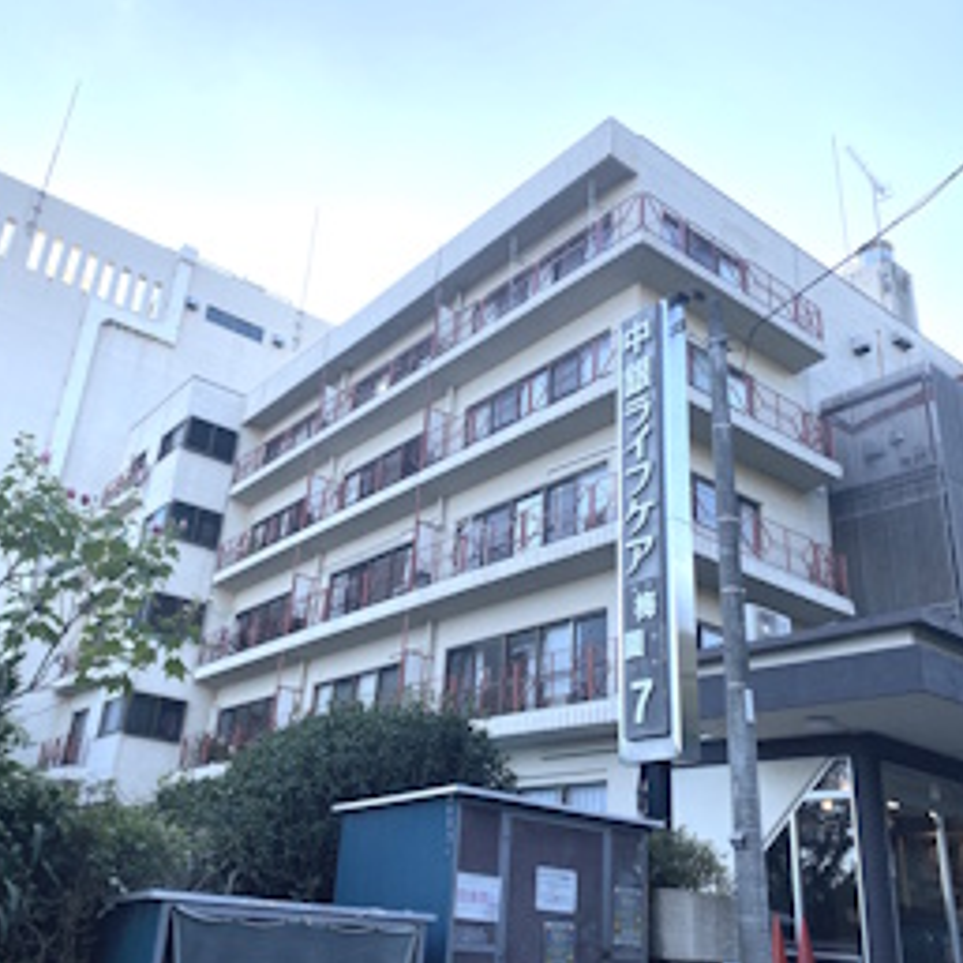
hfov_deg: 52.5
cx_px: 448
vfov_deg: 52.5
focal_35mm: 31
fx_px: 976
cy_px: 483
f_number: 1.8
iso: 32
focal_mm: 4.25
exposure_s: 1/1362
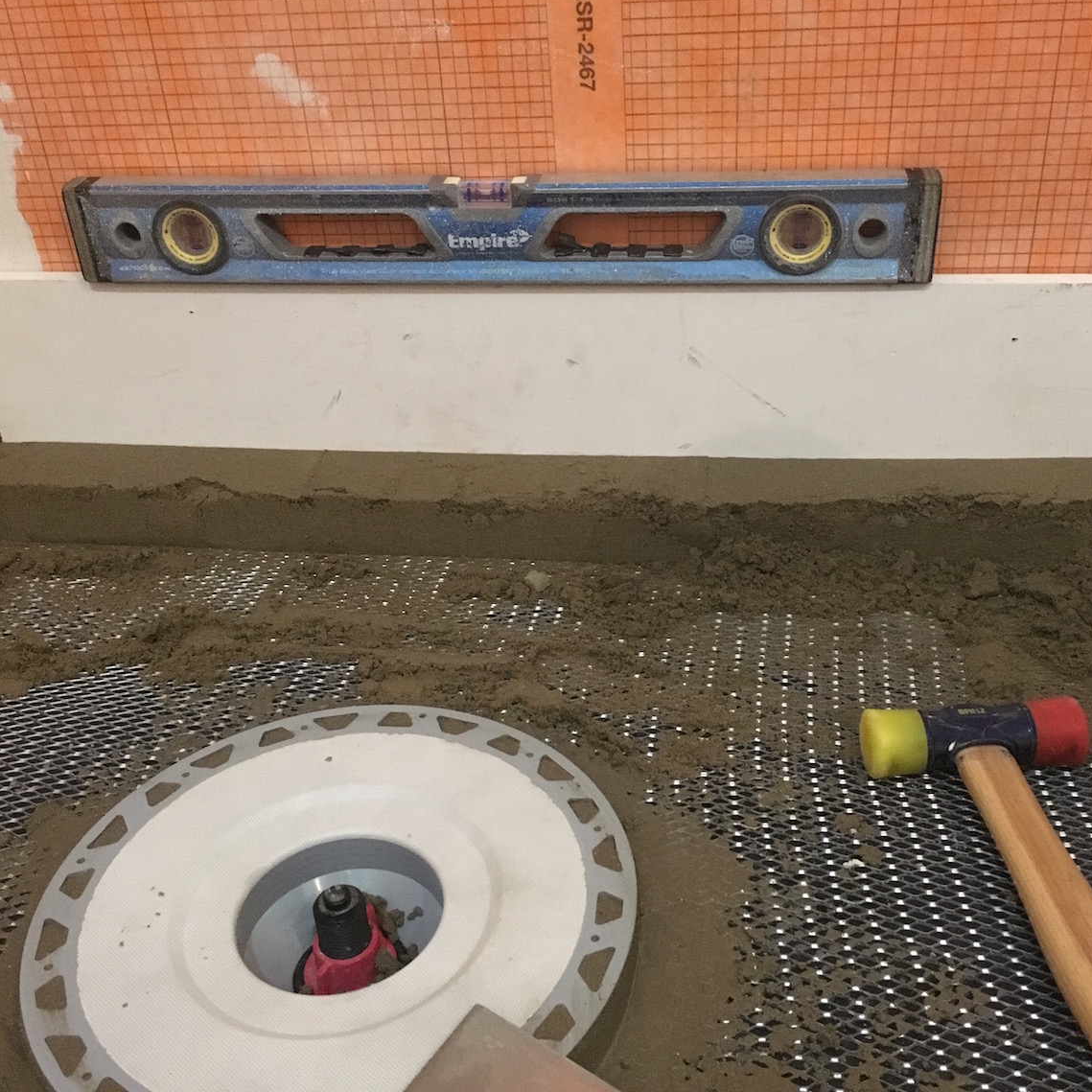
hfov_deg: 46.0
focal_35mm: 36
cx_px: 559
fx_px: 1285
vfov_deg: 46.0
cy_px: 547
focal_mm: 4.15
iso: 320
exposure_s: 1/15
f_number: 2.2
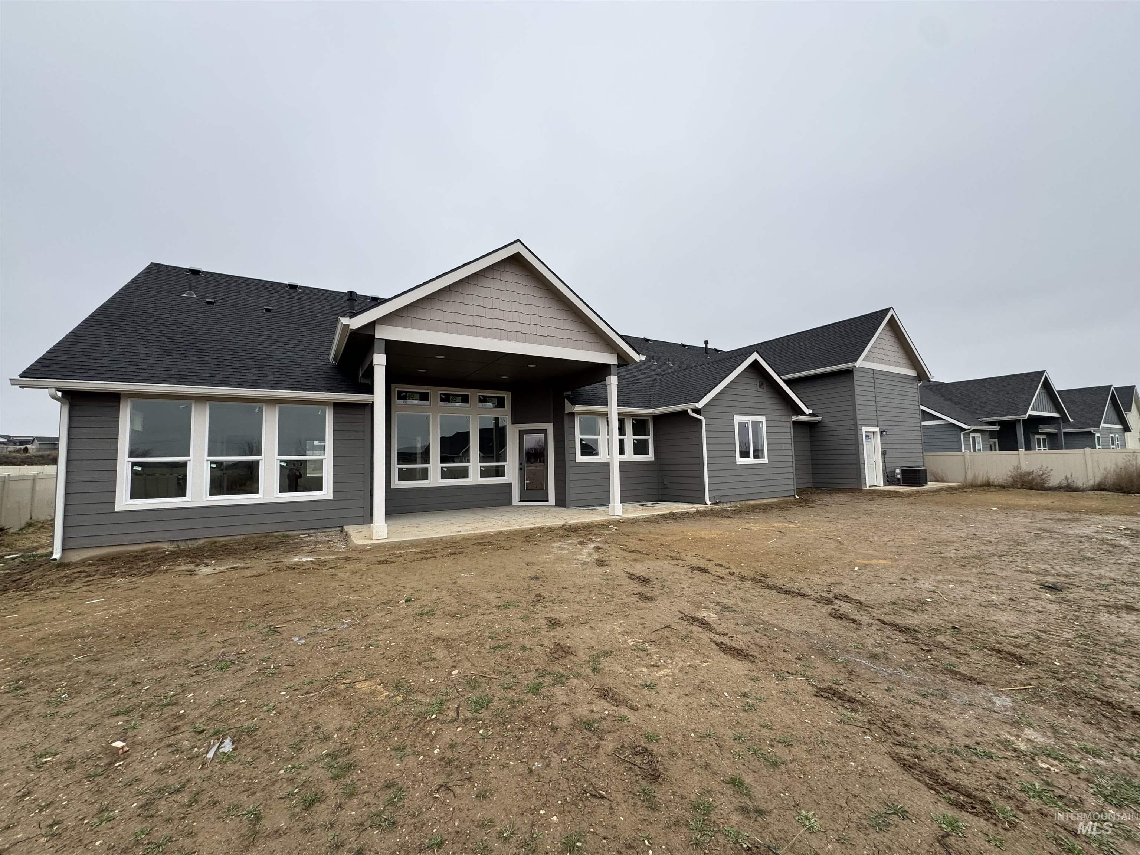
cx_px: 570
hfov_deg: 102.1
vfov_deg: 85.7
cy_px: 428
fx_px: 461
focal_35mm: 14
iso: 40
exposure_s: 1/266
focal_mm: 2.22
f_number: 2.2
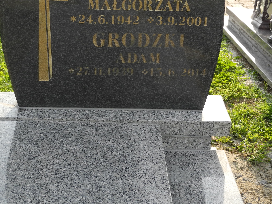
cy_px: 64
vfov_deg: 20.9
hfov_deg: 27.7
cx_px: 117
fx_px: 550
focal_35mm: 70
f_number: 3.2
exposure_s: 1/400
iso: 100
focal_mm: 9.7
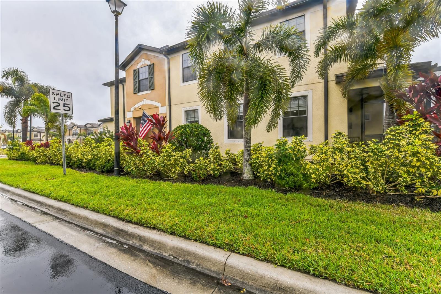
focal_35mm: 14
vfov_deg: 81.2
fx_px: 171
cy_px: 147
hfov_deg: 104.3
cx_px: 220
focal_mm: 14
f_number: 9
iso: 200
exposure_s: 1/200
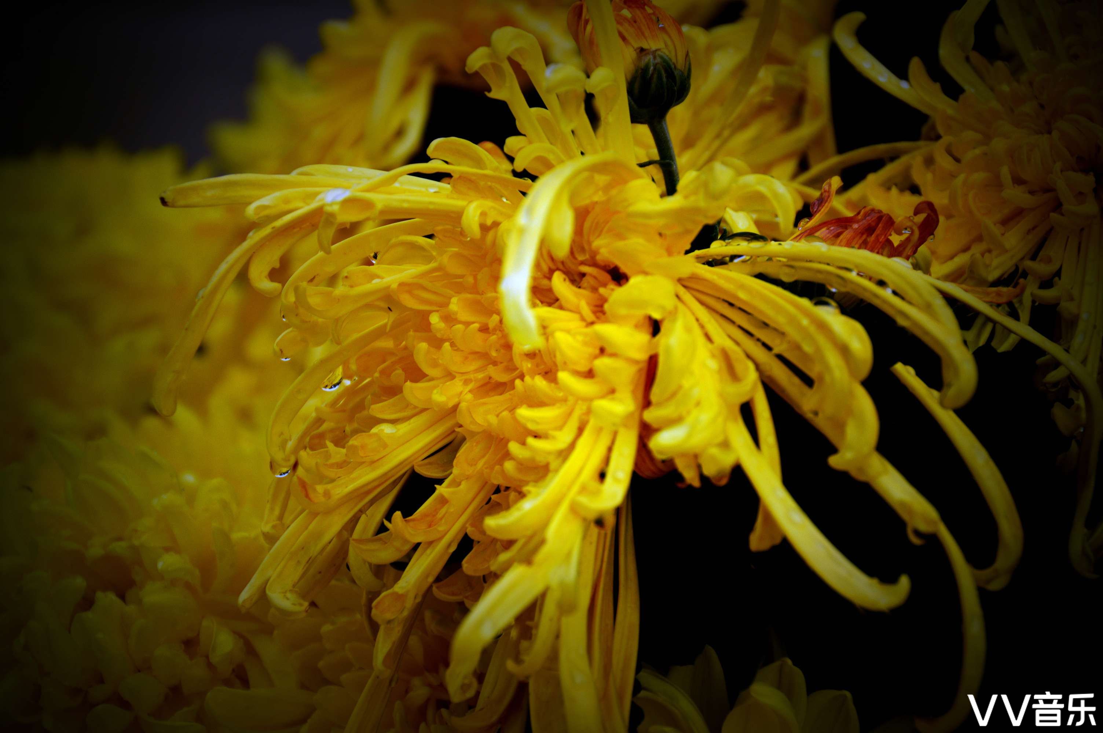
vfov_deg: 13.0
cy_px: 366
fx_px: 3214
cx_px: 552
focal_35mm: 105
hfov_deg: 19.5
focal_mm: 70
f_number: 7.1
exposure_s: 1/323
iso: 100
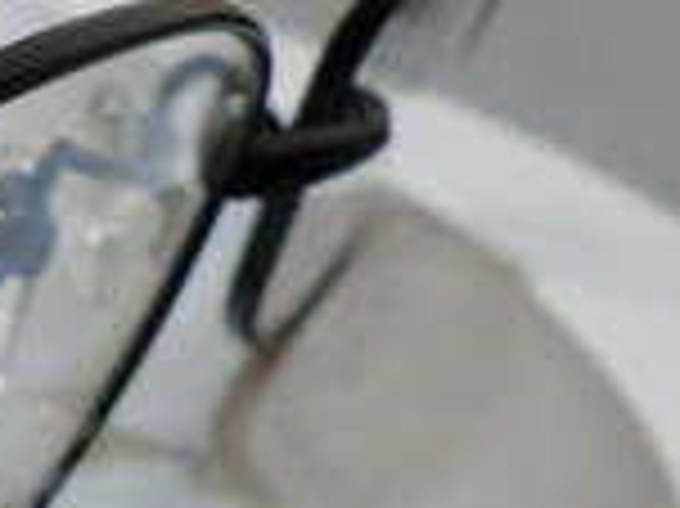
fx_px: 2669
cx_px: -716
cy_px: 827
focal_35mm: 136
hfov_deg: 12.6
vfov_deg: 10.4
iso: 125
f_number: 3.5
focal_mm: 5.8
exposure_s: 1/60
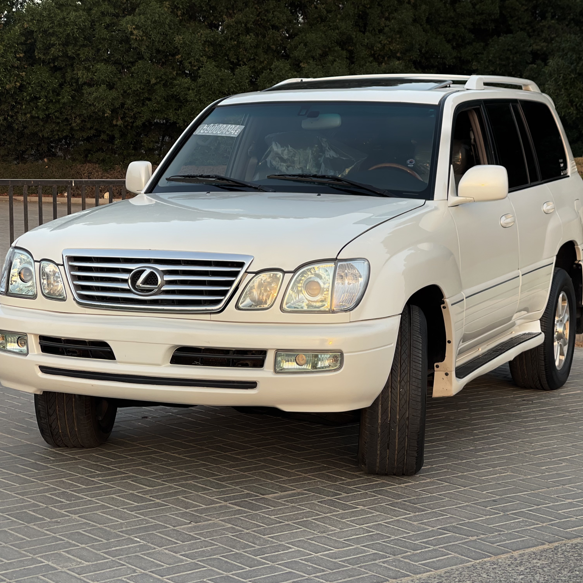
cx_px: 313
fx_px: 1448
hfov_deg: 22.8
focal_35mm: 76
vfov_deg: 22.8
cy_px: 290
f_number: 2.2
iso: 25
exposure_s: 1/121
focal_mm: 7.5
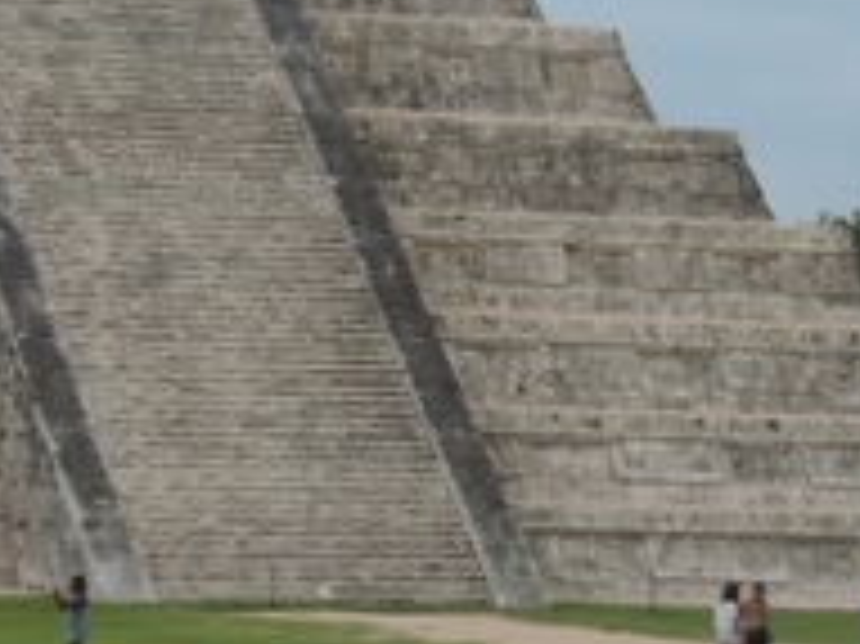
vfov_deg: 5.9
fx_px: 6232
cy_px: -36
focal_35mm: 251
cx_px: 486
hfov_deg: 7.9
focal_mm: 13.3
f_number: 3.9
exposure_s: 1/320
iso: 80
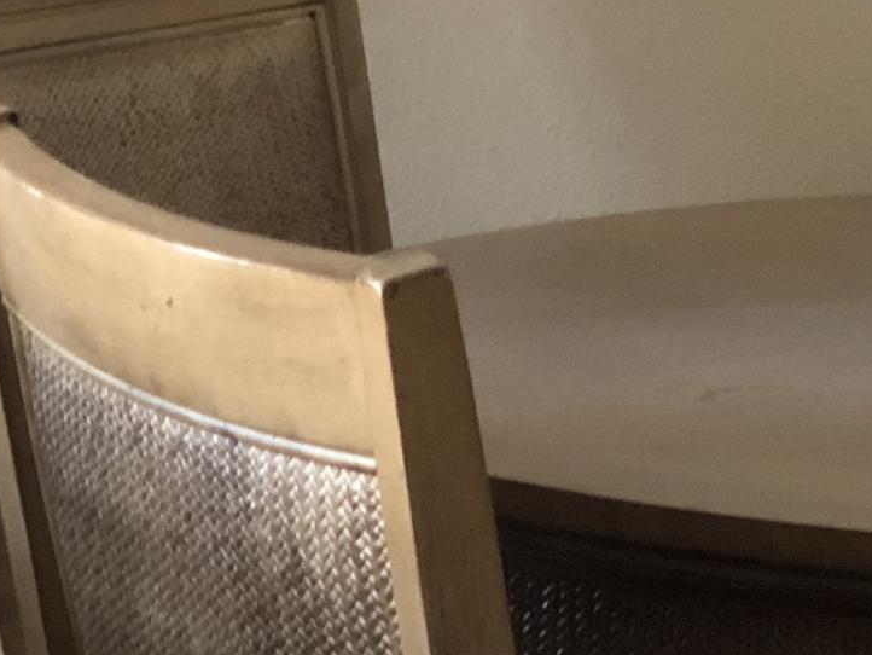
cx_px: 1431
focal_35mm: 216
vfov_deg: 6.8
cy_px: -314
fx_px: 5443
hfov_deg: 8.9
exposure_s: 1/30
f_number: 2.4
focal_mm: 6
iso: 100
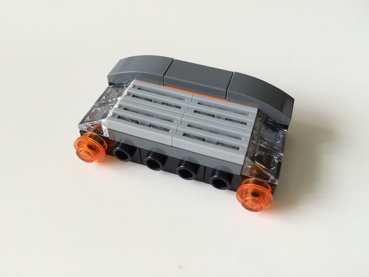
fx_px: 309
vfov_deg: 48.2
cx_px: 184
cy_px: 138
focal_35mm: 29
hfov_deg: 61.7
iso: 80
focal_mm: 4.15
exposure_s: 1/30
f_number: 2.2
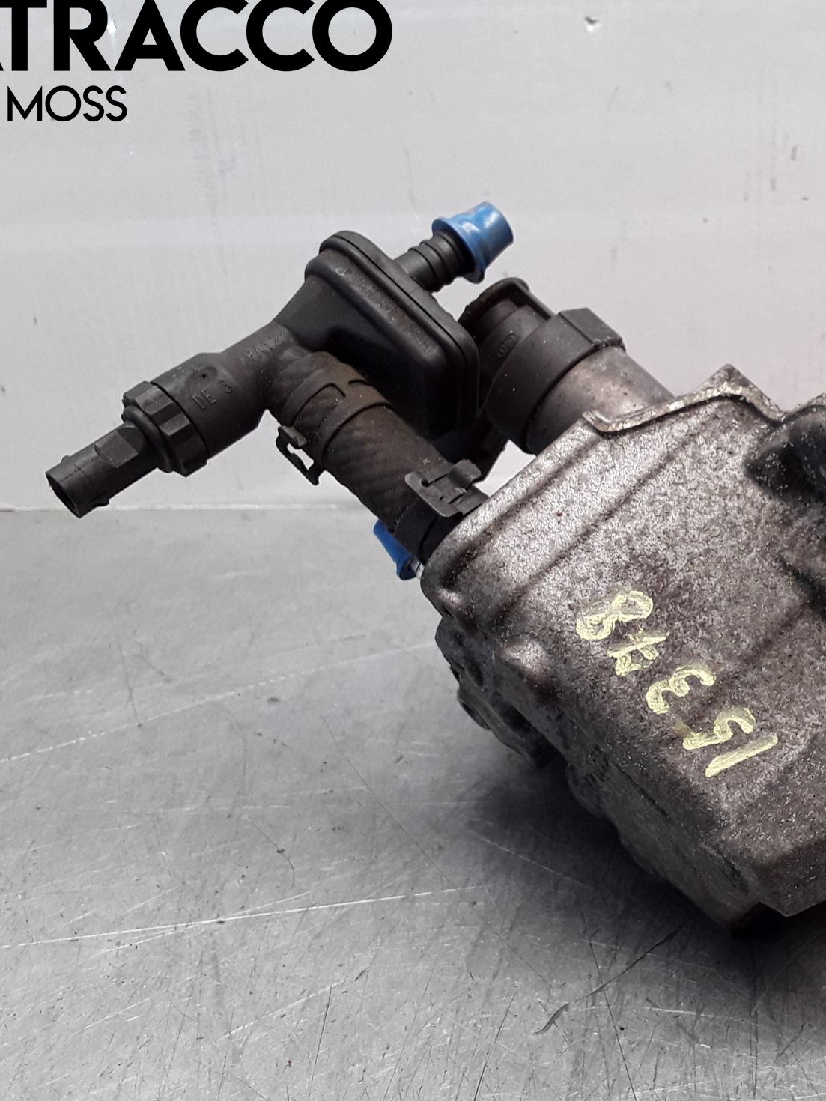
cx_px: 699
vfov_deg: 47.9
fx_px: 1240
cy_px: 565
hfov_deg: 35.3
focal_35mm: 39
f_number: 1.9
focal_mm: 2.91
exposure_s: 1/50
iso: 40
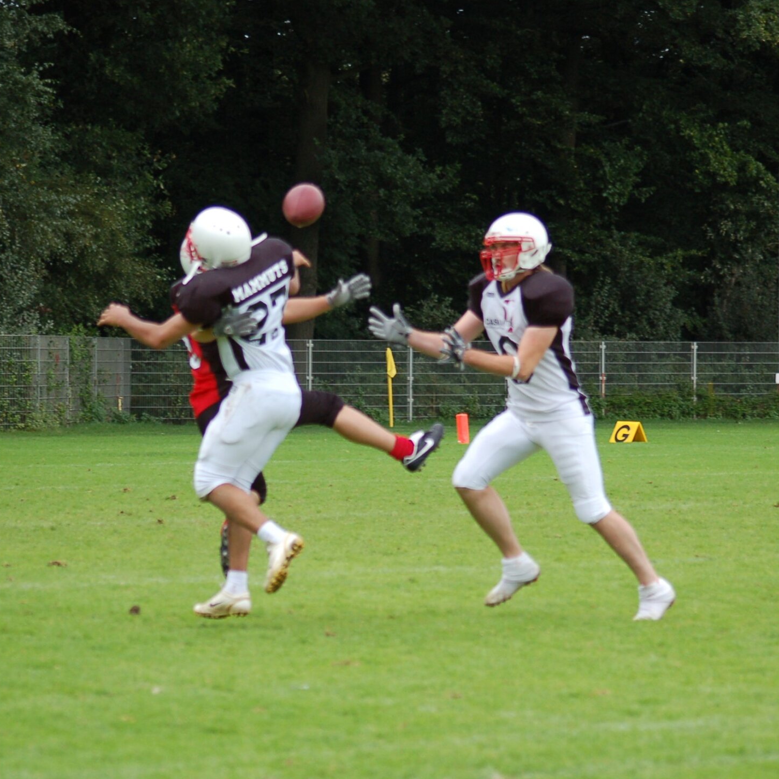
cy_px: 390
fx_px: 5398
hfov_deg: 8.3
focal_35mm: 212
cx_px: 428
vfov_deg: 8.3
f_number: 4.2
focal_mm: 110
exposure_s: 1/640
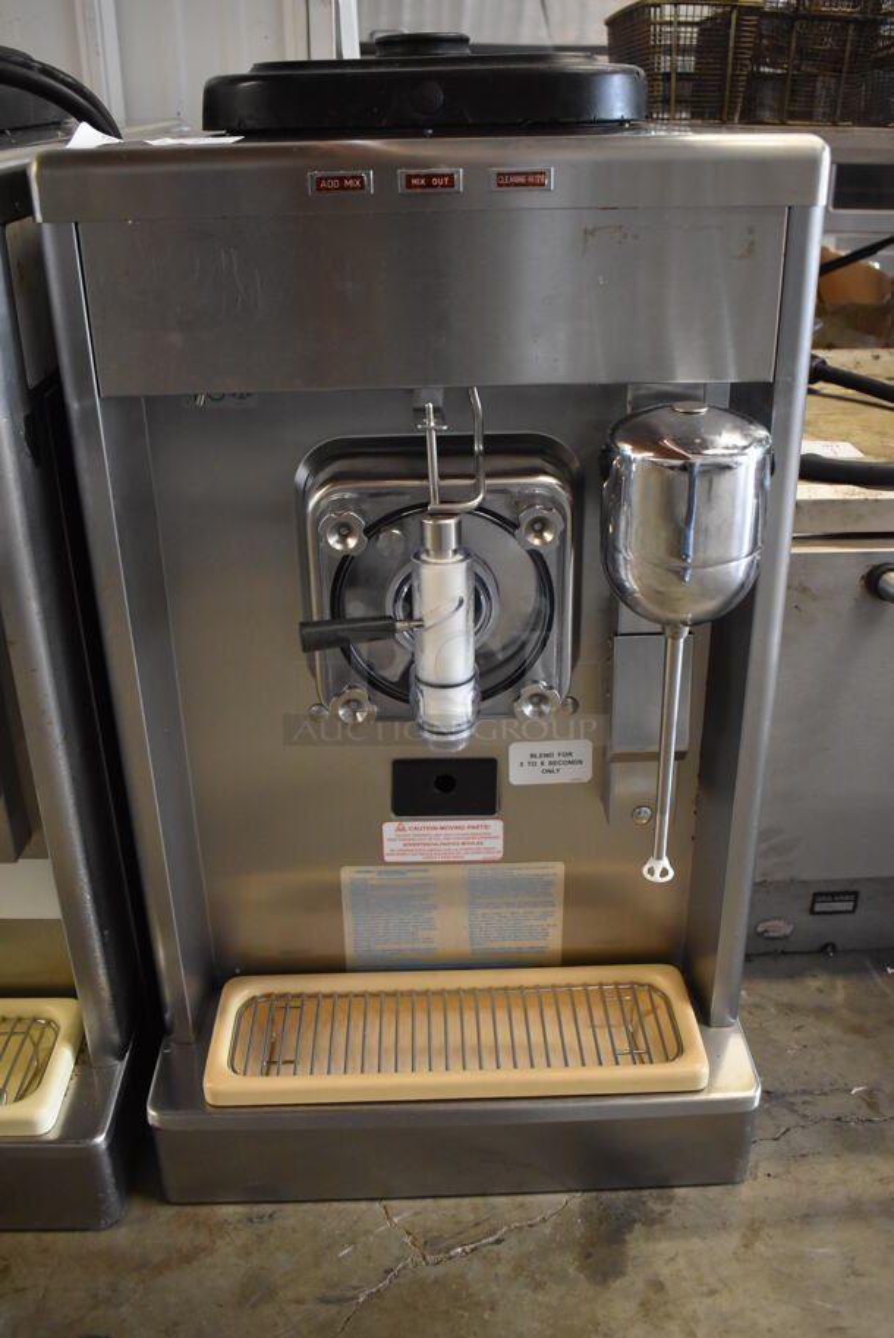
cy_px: 669
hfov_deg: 41.8
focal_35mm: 32
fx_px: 1172
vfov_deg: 59.5
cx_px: 447
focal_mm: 21
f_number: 3.8
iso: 2500
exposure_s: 1/125
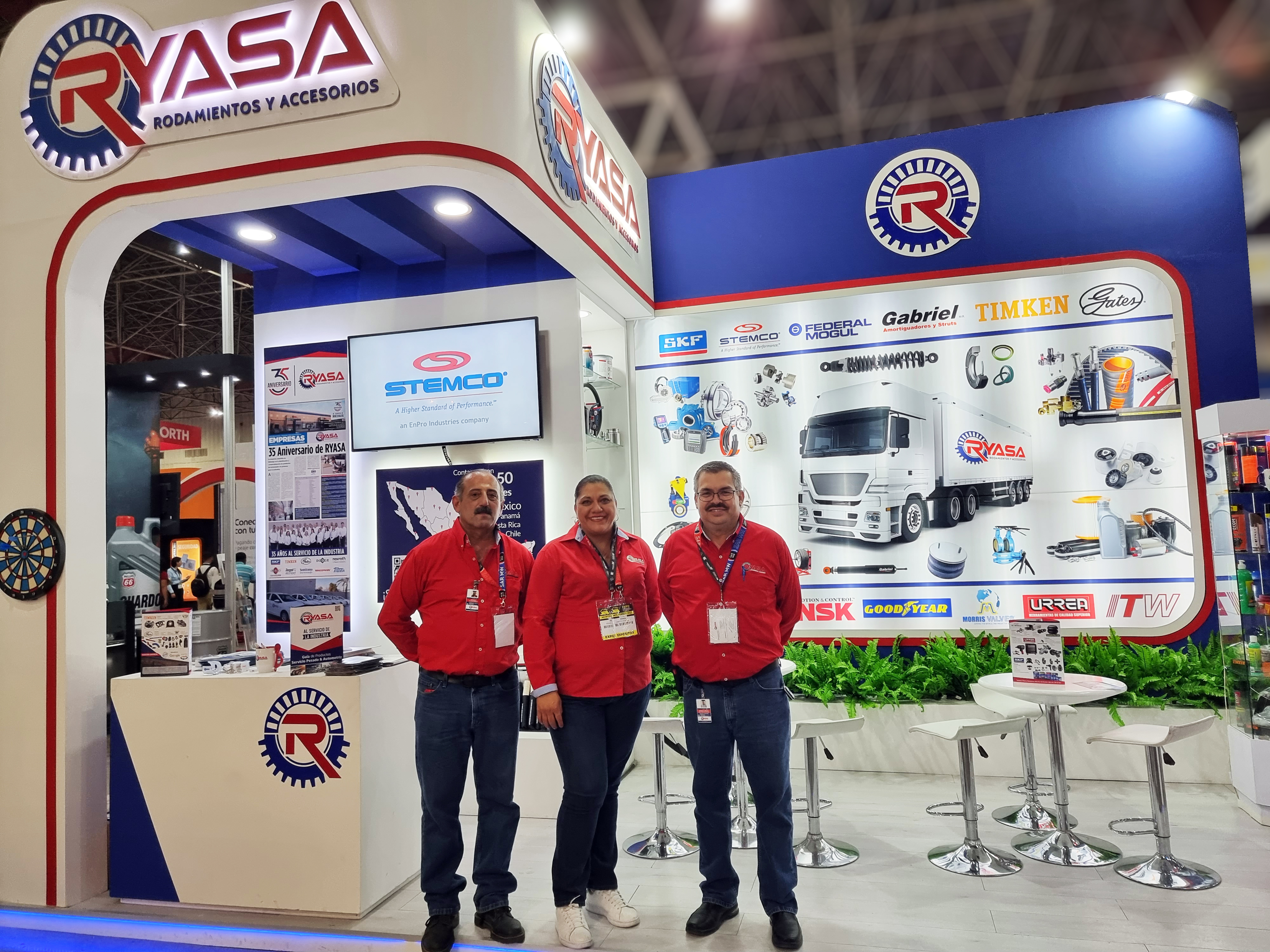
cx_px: 635
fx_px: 881
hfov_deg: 71.6
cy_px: 476
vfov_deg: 56.8
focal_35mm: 24
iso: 200
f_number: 1.8
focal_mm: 6.7
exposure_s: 1/120
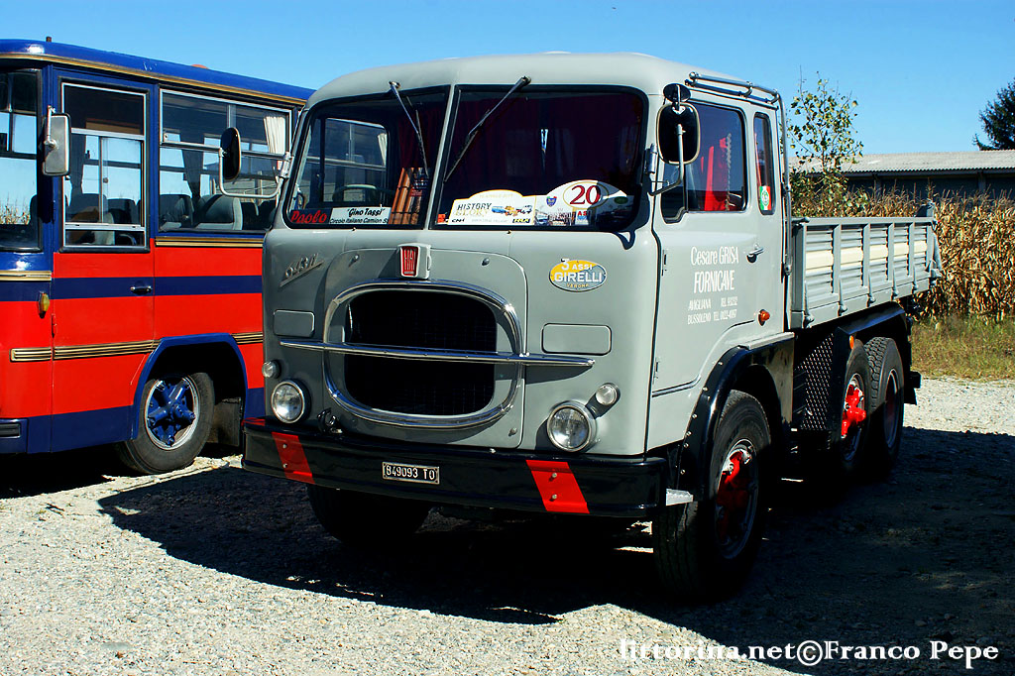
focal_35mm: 42
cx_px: 508
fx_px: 1184
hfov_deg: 46.4
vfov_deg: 31.9
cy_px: 338
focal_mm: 28
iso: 200
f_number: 10
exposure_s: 1/250
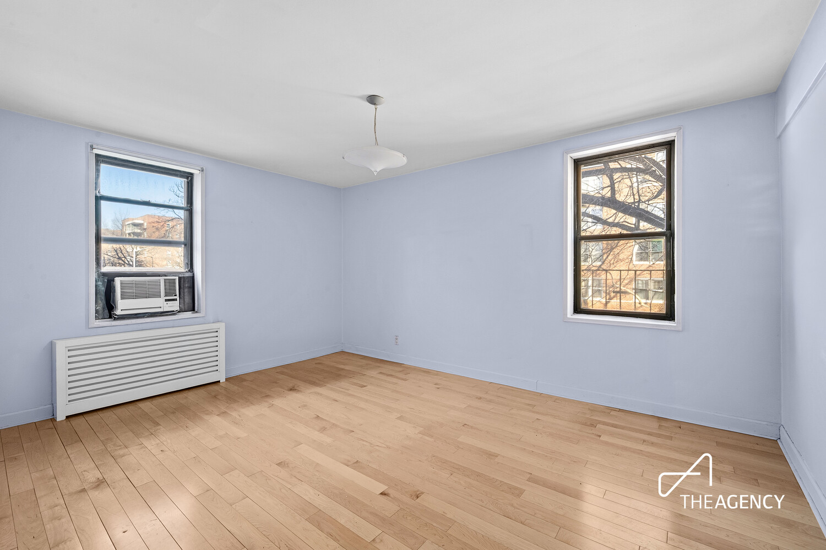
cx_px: 413
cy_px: 275
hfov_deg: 104.3
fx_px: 321
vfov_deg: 81.1
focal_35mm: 14
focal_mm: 14
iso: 320
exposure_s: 1/40
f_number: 11
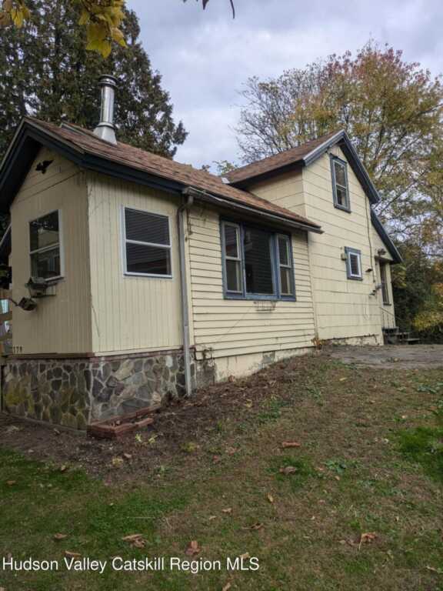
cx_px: 222
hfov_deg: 54.9
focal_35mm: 25
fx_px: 427
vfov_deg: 69.4
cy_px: 296
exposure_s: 1/253
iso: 45
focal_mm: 5.43
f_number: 1.89
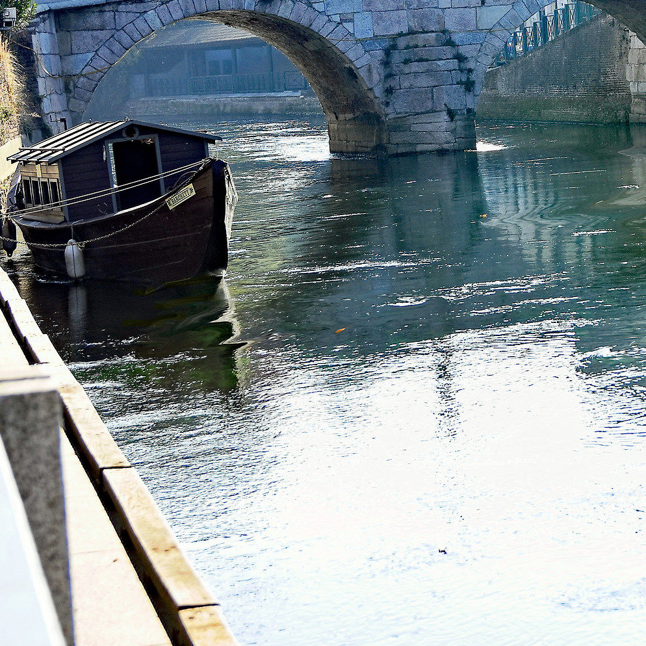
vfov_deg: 14.8
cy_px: 148
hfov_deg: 14.7
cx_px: 599
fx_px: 2470
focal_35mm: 117
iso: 200
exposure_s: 1/1250
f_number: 4
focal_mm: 38
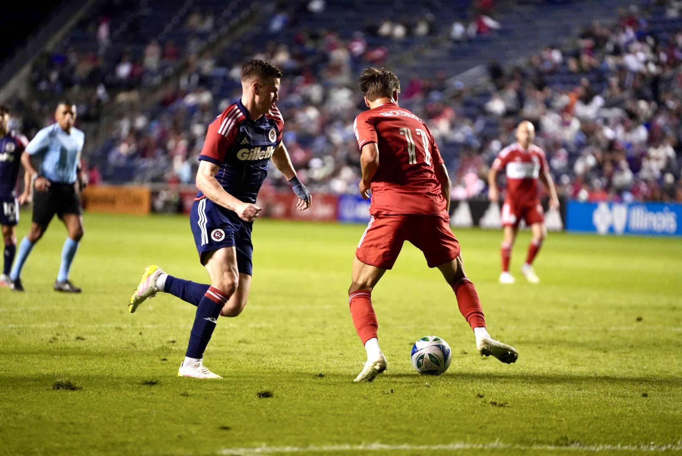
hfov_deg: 10.3
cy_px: 228
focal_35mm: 200
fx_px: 3791
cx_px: 341
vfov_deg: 6.9
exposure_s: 1/1000
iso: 6400
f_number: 2.8
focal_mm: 200
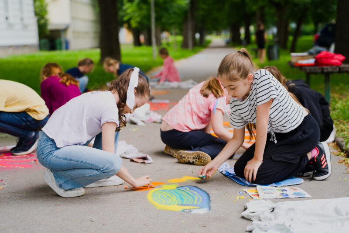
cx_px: 174
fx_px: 611
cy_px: 116
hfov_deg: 31.9
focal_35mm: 63
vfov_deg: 21.6
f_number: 2.8
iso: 100
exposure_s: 1/160
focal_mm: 63
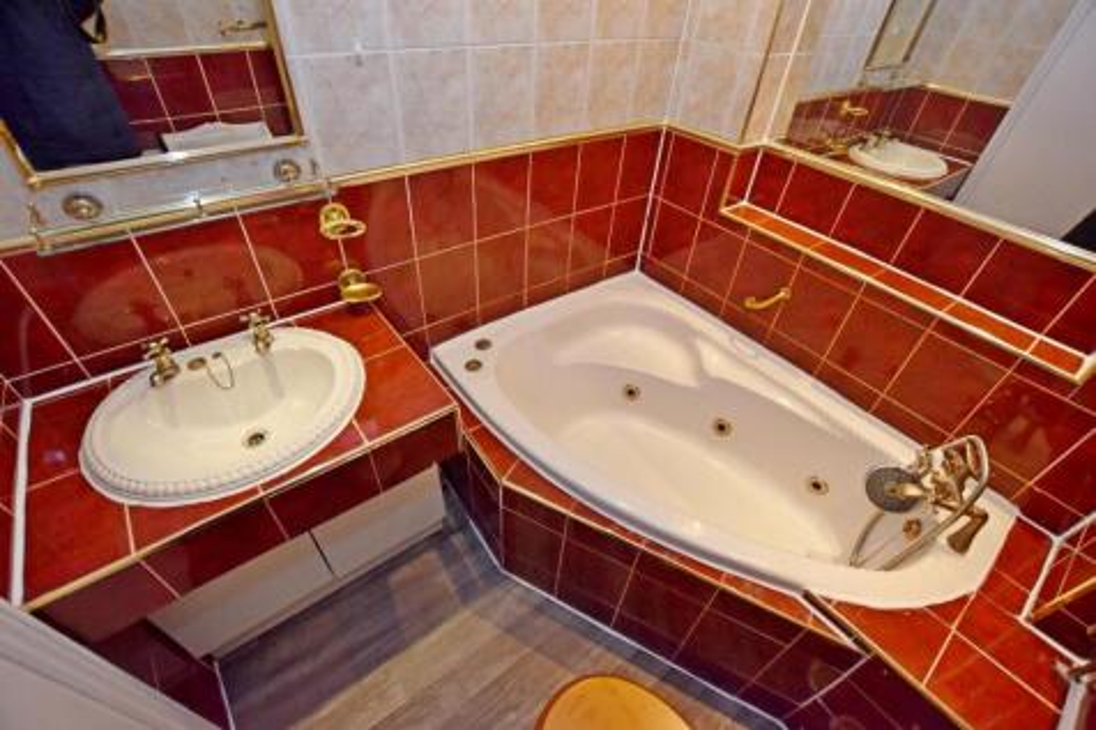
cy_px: 365
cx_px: 548
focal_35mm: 15
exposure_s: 1/160
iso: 800
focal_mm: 10
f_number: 4
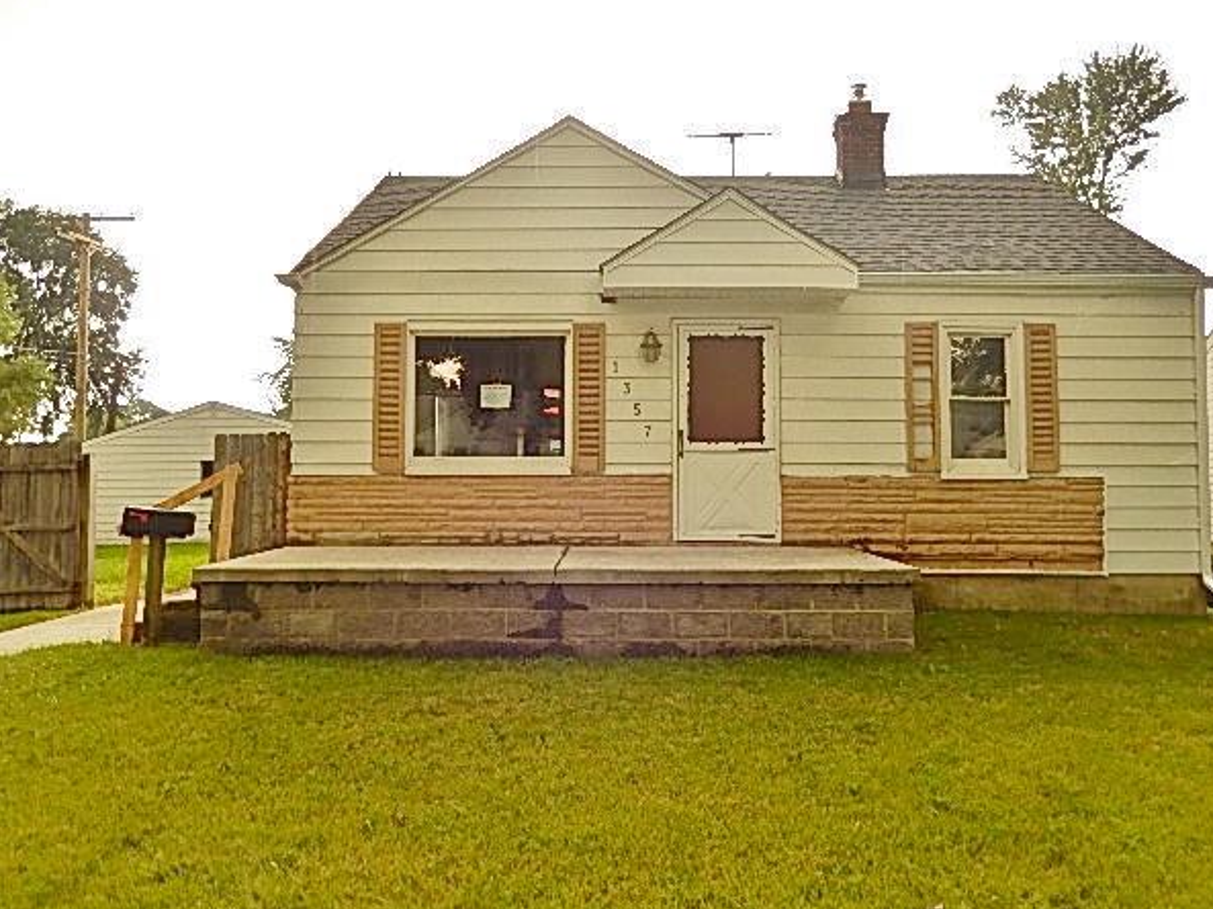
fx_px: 946
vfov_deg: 51.3
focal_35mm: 27
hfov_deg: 65.3
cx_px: 618
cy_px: 434
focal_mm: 4.5
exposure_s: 1/60
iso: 125
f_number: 3.4
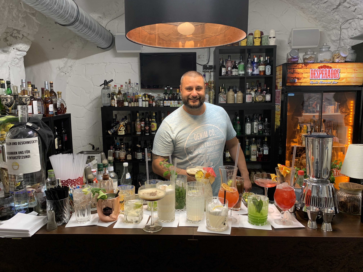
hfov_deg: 67.3
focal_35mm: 26
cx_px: 182
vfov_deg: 53.1
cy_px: 136
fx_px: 273
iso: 160
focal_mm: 4.25
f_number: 1.8
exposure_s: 1/50
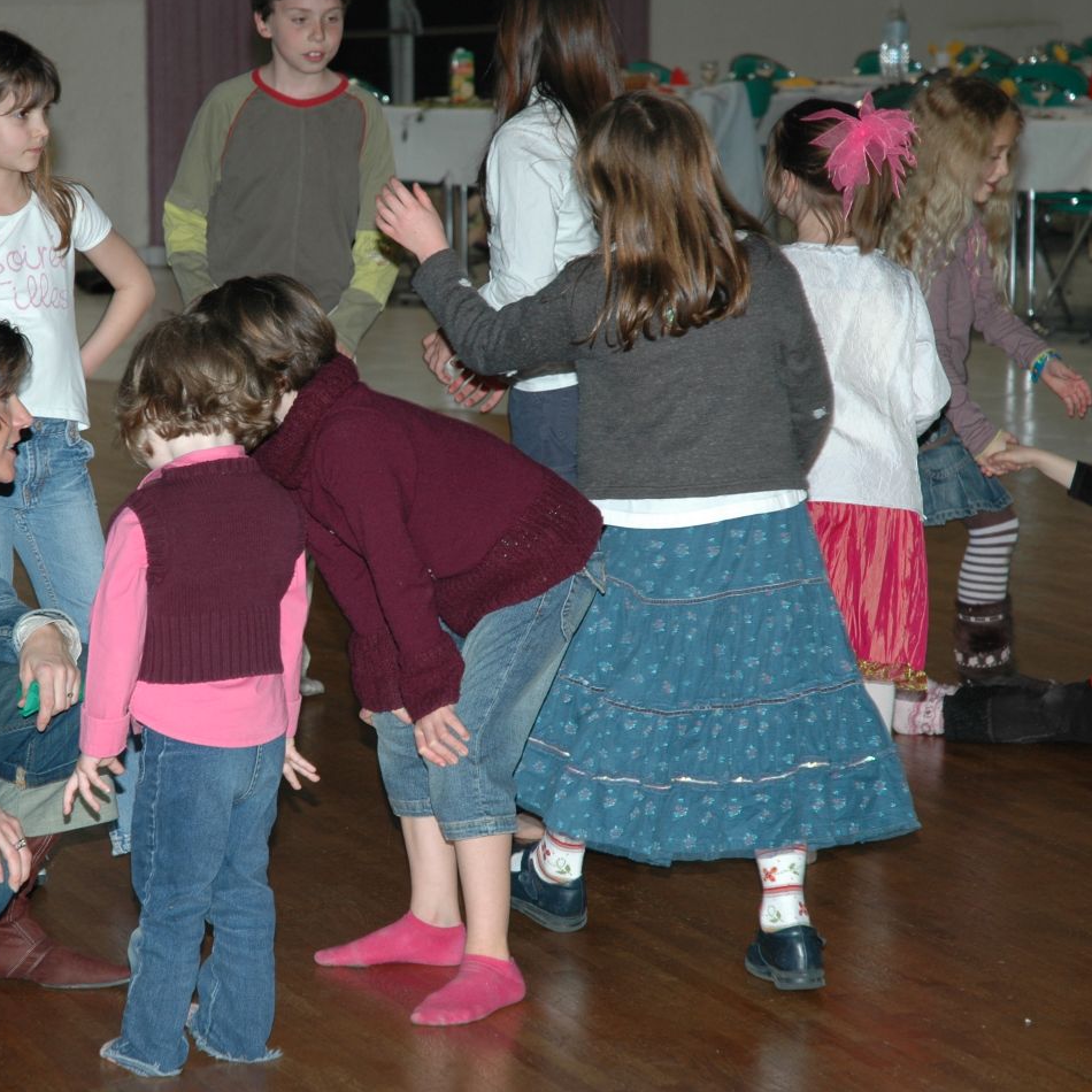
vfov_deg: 14.0
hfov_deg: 13.9
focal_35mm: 125
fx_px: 4461
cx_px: 339
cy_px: 528
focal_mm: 62
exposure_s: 1/60
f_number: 4.5
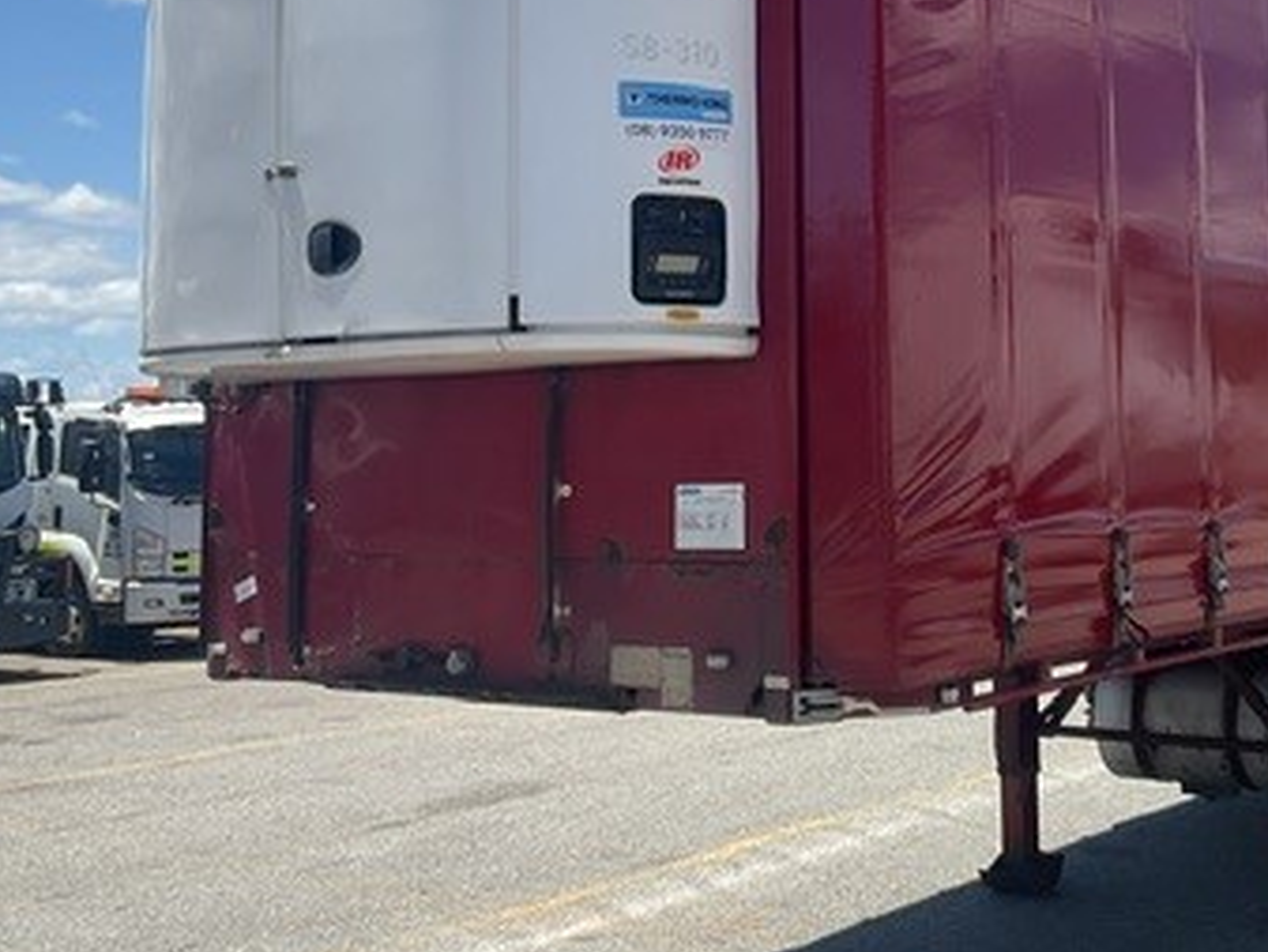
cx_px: 944
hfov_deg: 34.2
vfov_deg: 26.2
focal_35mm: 55
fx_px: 2015
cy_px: 241
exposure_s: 1/1534
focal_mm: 3
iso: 16
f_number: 1.8
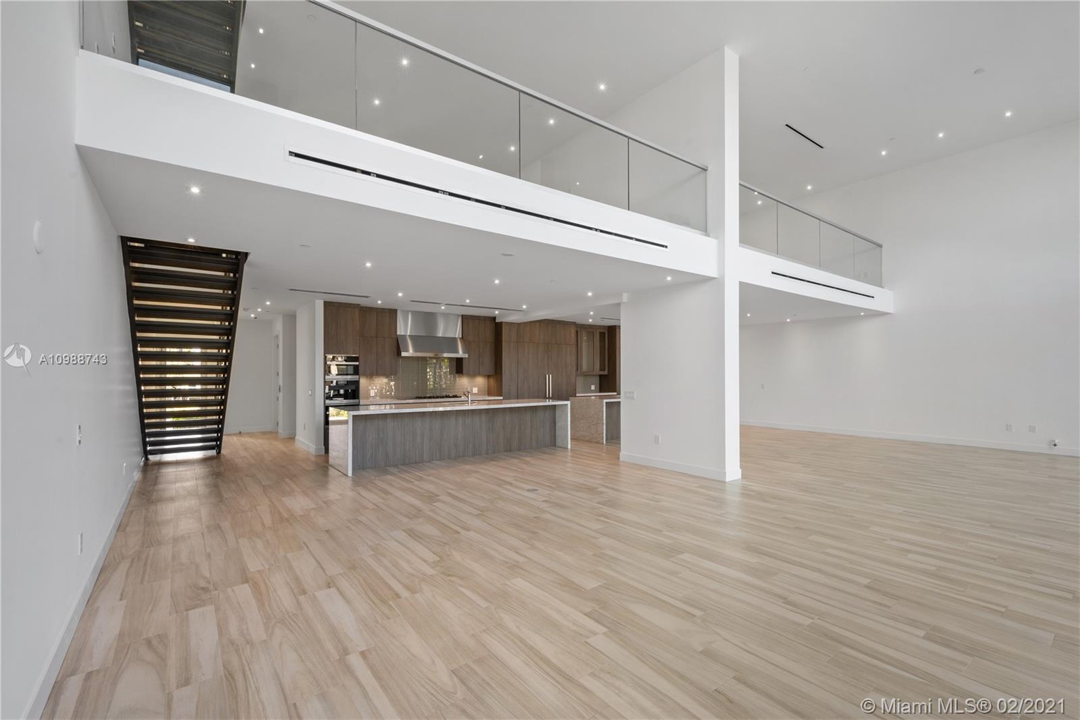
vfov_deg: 77.3
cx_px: 540
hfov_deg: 100.4
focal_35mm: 15
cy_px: 360
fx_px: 450
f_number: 13
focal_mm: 10
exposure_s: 1/2.5
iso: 200
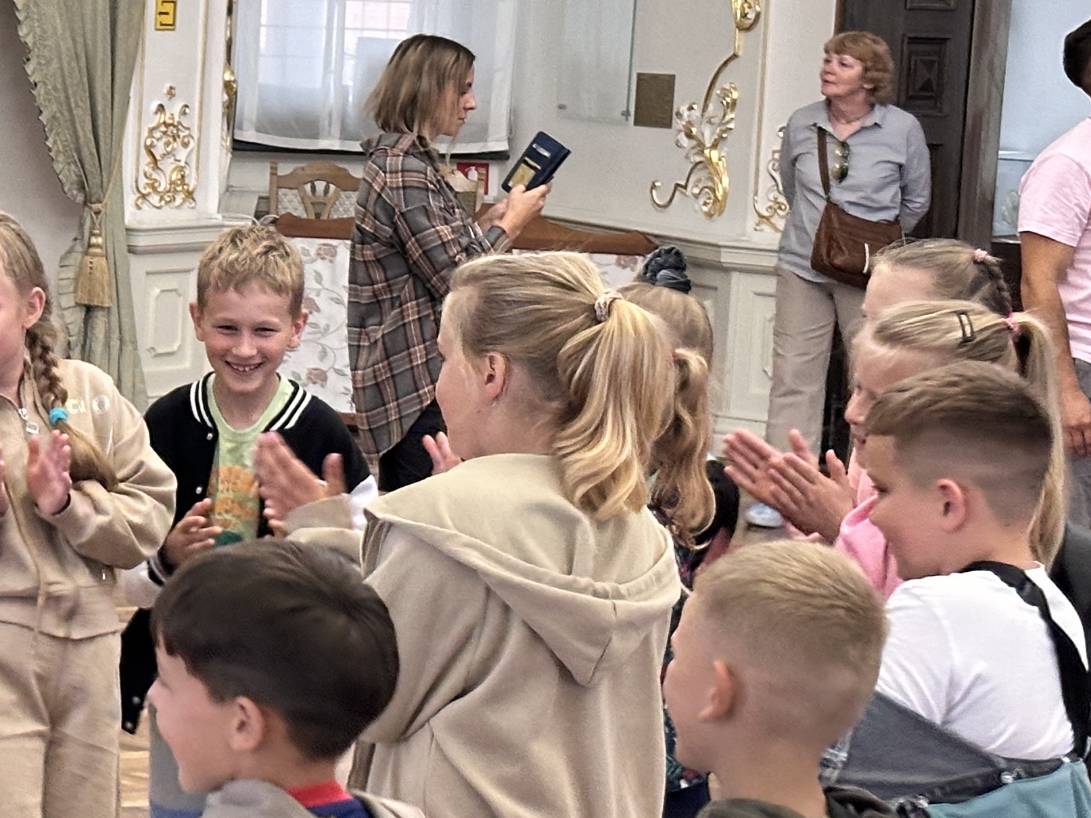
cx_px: -136
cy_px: 328
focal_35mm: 120
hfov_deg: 15.9
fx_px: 3782
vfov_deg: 12.3
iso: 200
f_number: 1.78
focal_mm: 6.86
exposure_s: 1/50
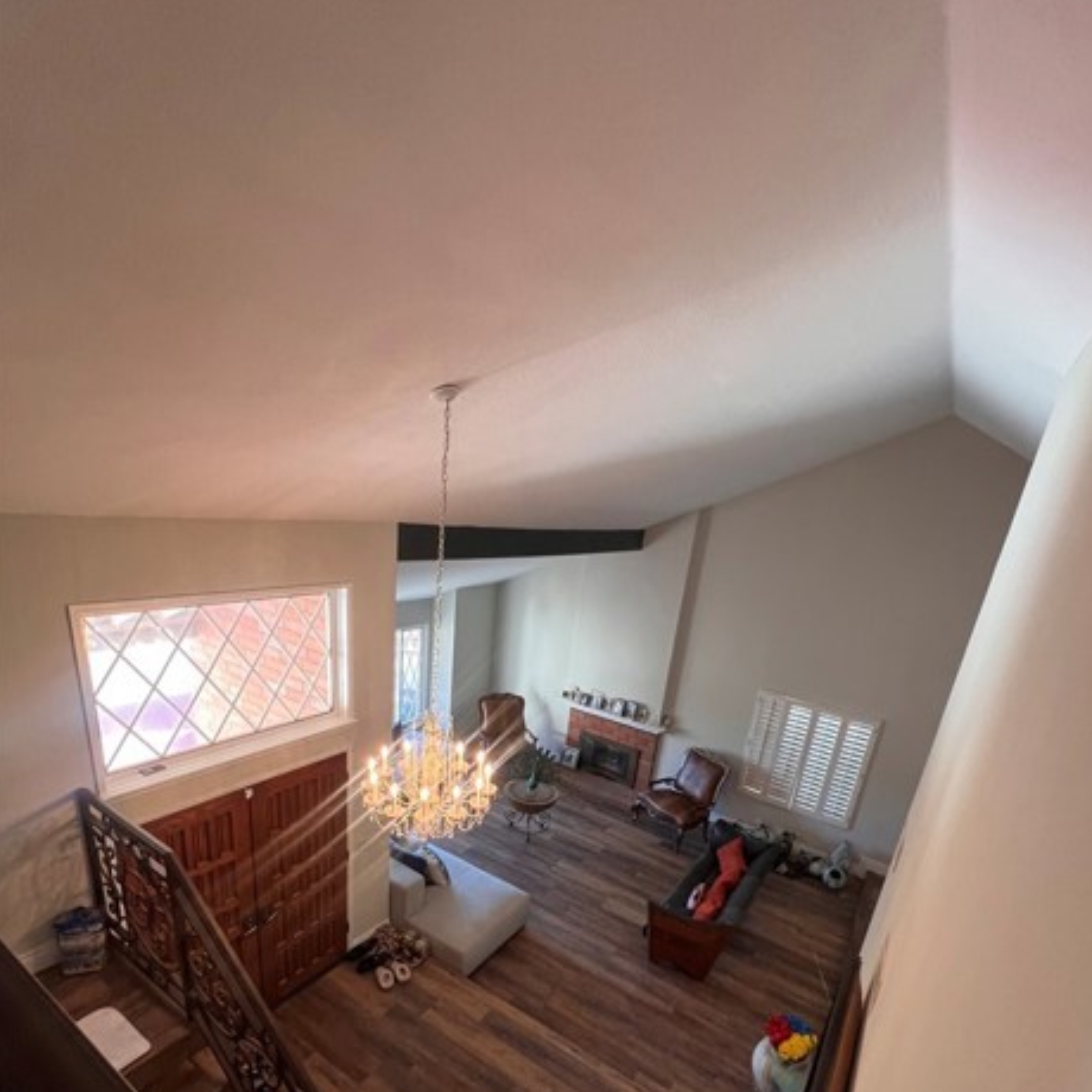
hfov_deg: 87.4
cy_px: 705
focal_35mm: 16
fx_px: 571
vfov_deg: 85.1
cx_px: 563
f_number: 1.8
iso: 160
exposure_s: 1/60
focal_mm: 1.57
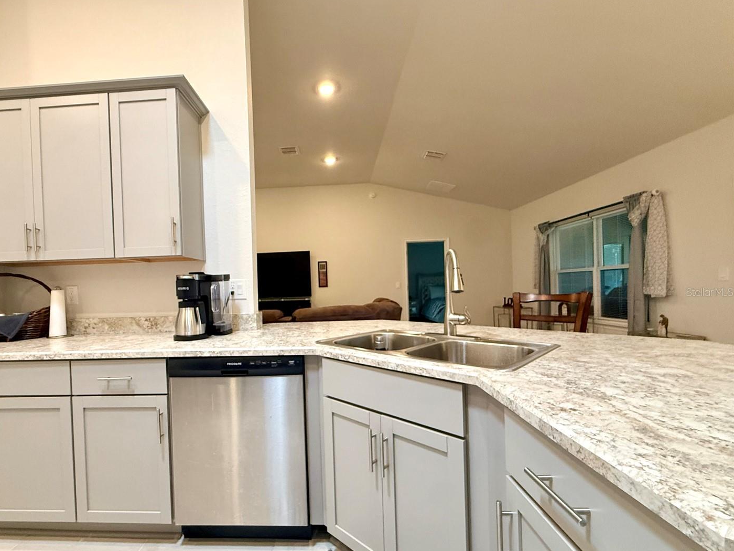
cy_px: 292
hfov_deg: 93.9
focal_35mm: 16
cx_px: 316
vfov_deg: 78.0
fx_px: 339
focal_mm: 2.22
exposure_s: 1/120
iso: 320
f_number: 2.2
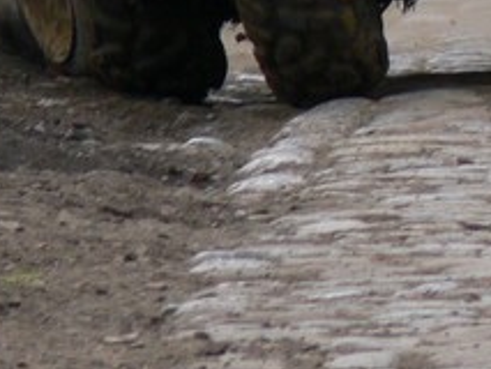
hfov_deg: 1.2
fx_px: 24226
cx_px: 445
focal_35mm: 1707
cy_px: -286
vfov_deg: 0.9
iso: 100
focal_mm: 75.5
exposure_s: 1/500
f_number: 3.6
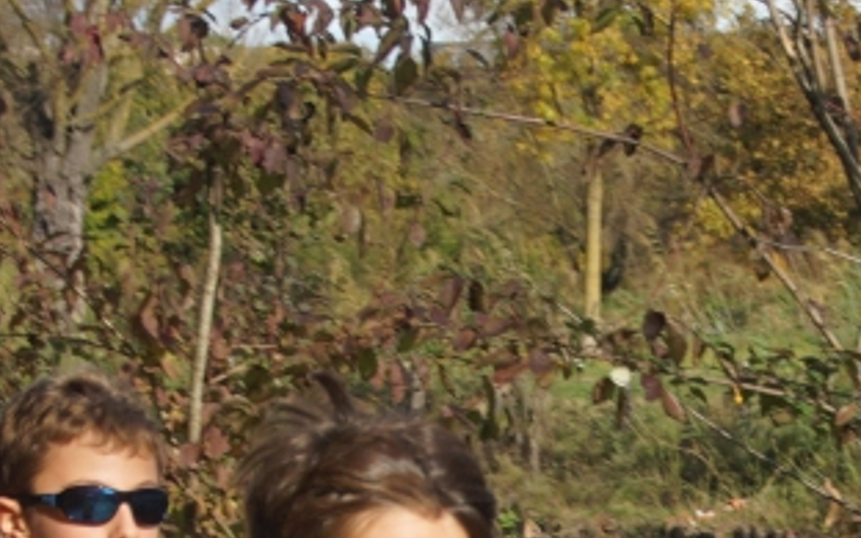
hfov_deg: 7.9
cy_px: 806
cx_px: 770
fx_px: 6217
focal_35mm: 265
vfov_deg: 4.9
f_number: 6.3
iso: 100
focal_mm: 45
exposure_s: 1/320
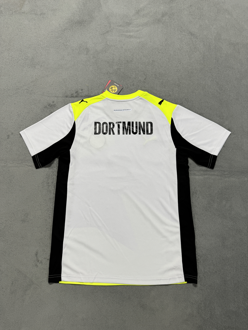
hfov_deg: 56.8
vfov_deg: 71.6
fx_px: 229
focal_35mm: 24
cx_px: 124
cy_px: 165
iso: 125
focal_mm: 6.76
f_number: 1.78
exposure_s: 1/50
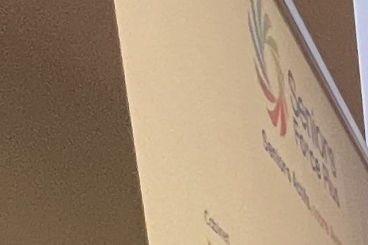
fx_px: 1032
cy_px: 704
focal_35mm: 101
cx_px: 1088
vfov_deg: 10.3
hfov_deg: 11.6
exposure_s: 1/60
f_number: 1.8
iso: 250
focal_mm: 1.57
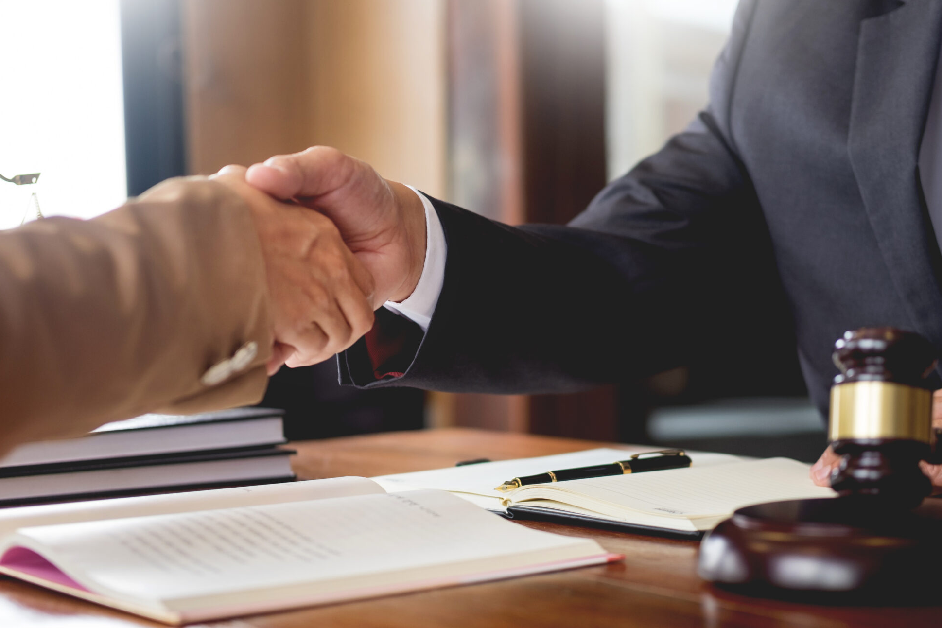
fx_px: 1832
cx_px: 495
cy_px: 362
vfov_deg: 19.4
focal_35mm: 70
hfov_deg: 28.8
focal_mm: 35
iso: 250
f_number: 2
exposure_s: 1/125
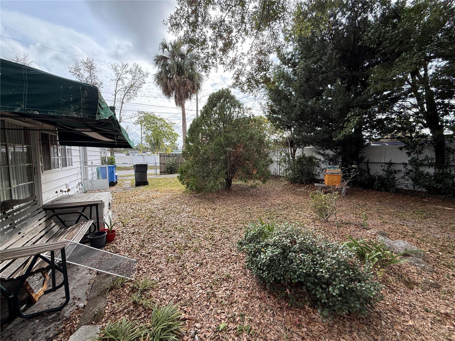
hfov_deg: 102.1
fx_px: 184
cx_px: 228
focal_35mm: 14
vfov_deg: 85.7
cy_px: 170
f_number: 2.2
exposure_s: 1/336
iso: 64
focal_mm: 2.22
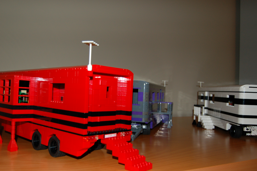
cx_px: 122
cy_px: 89
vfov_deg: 37.8
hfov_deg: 54.4
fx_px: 250
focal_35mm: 35
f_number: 3.8
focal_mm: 22
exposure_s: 1/60
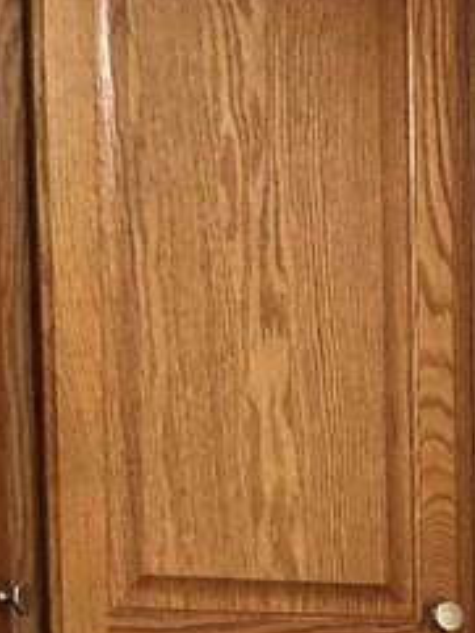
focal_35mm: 119
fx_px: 2175
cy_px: 875
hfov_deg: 10.7
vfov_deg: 15.6
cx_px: 1121
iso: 25
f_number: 1.8
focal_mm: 4
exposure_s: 1/30
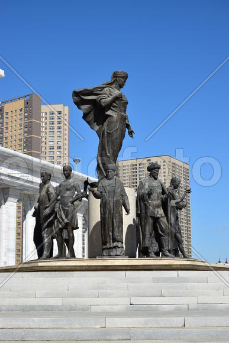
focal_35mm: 63
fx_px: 601
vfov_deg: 31.9
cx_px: 114
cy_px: 172
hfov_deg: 21.6
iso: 100
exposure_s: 1/250
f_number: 9
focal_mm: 42
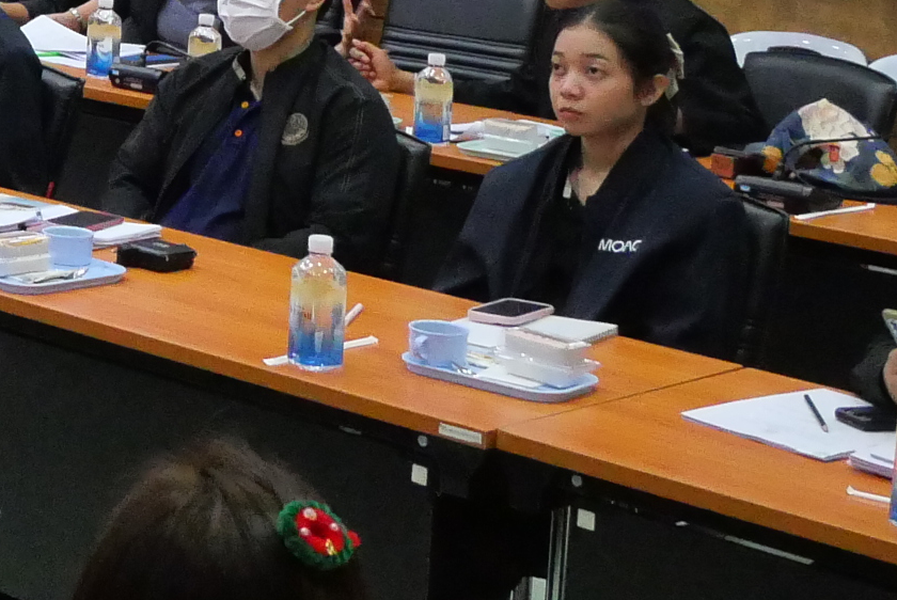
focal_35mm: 106
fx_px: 2644
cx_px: -578
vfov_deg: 12.5
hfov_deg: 16.8
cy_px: -219
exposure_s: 1/80
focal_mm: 12
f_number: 5
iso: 3200
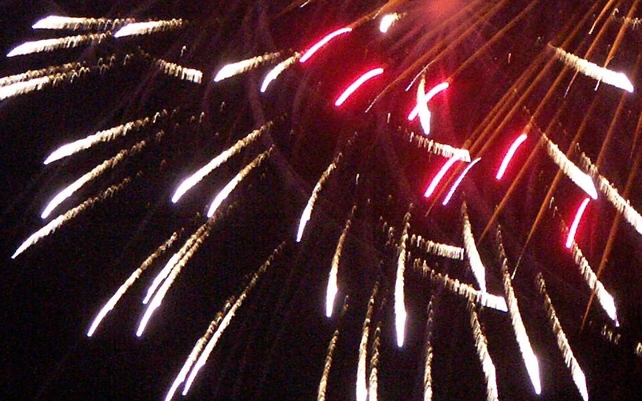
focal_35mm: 561
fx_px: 9816
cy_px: -99
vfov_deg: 2.3
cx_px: 534
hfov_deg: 3.7
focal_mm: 50.48
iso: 400
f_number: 3.5
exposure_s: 1/6
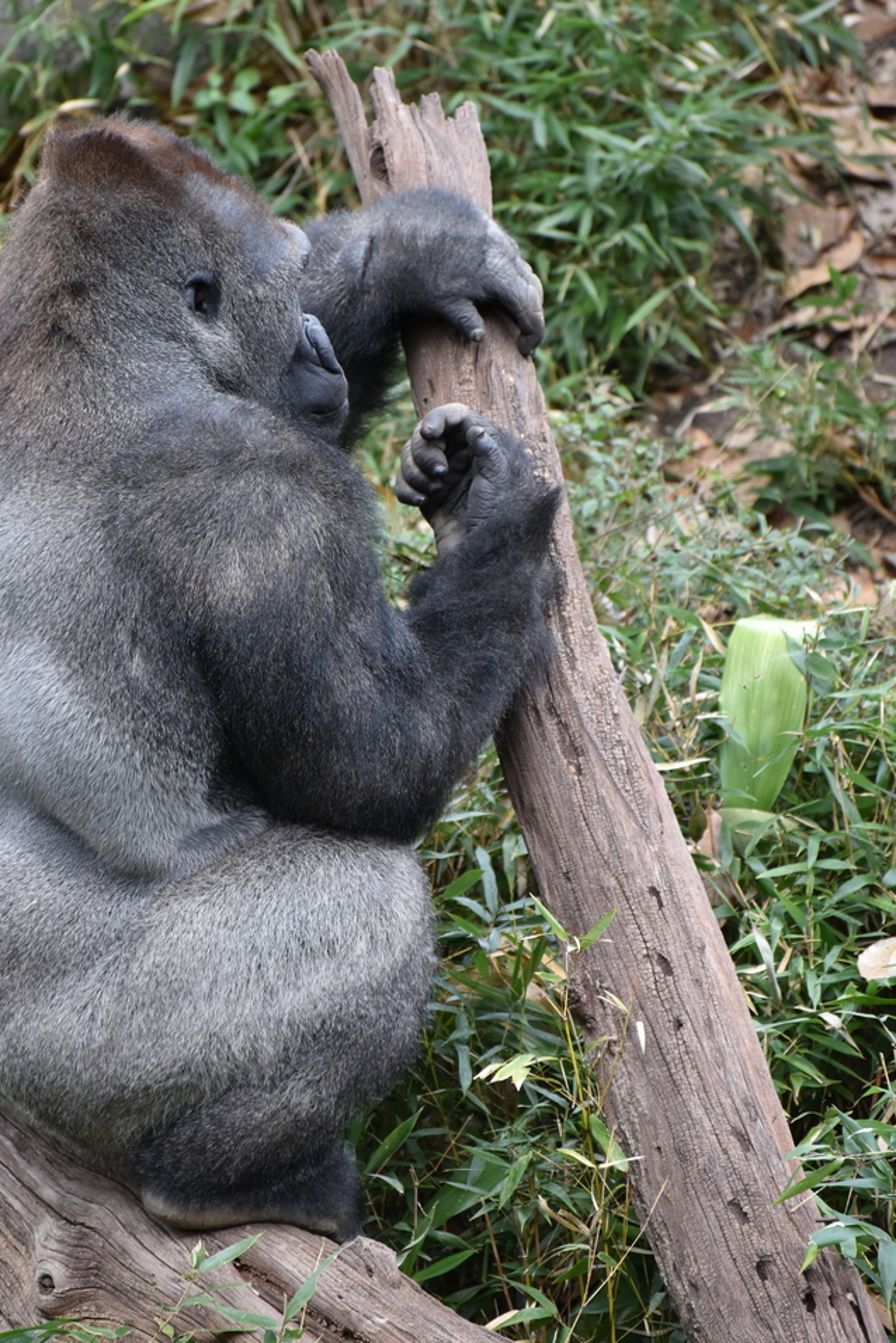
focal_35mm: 261
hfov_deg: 5.3
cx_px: 326
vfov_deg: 7.9
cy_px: 660
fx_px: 9736
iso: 1100
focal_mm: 195
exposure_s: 1/400
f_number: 5.3
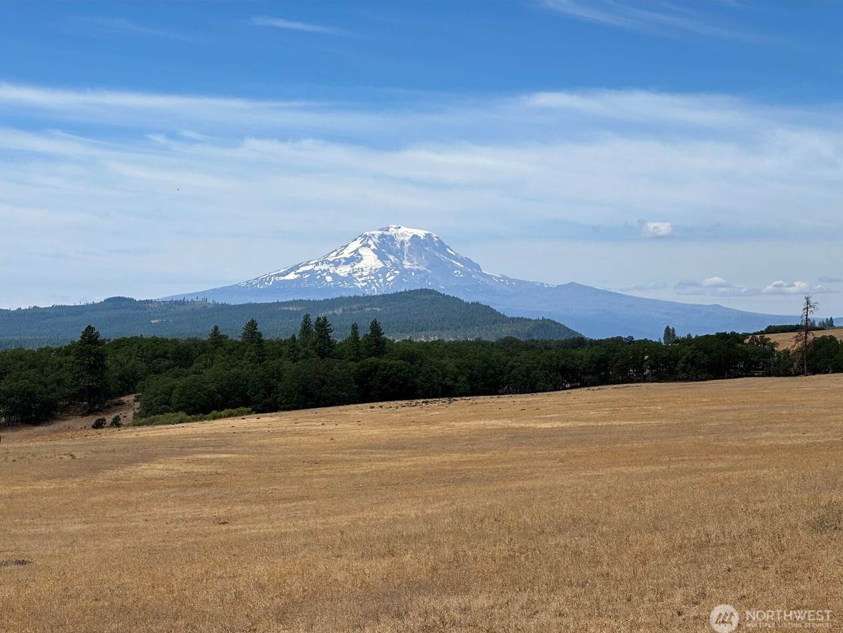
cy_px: 320
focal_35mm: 78
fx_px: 1900
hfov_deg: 25.0
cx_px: 422
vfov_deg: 18.9
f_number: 2.8
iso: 32
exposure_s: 1/1096
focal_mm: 9
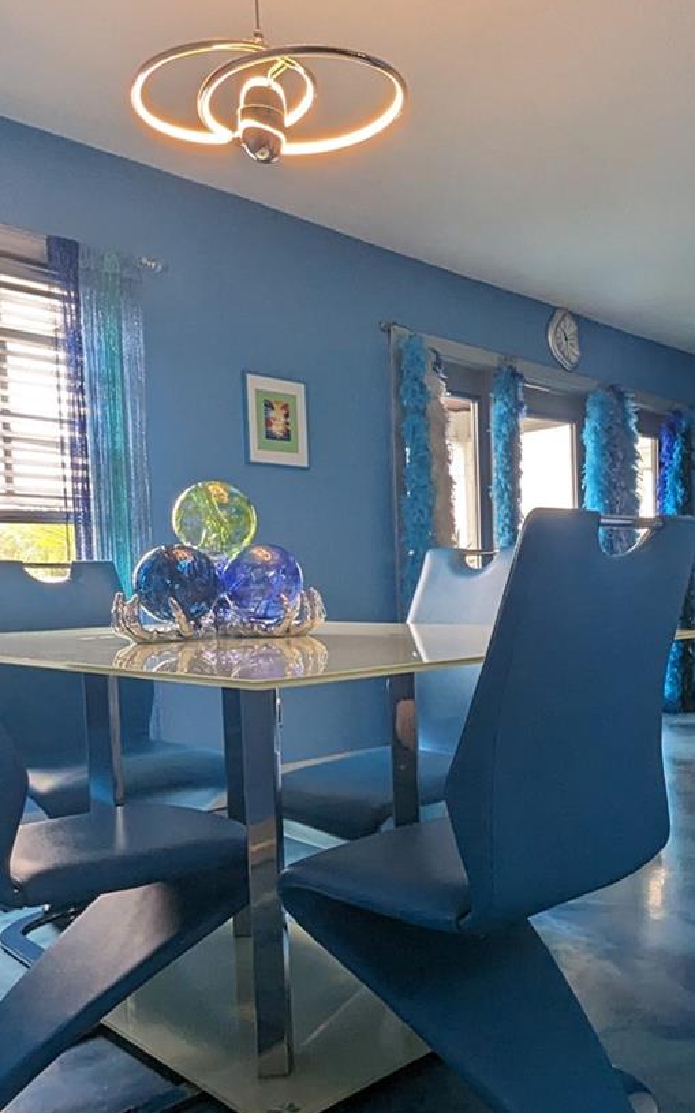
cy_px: 628
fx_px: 819
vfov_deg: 68.1
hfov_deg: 43.2
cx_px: 586
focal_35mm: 27
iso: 132
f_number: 2.2
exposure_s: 1/120
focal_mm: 1.95
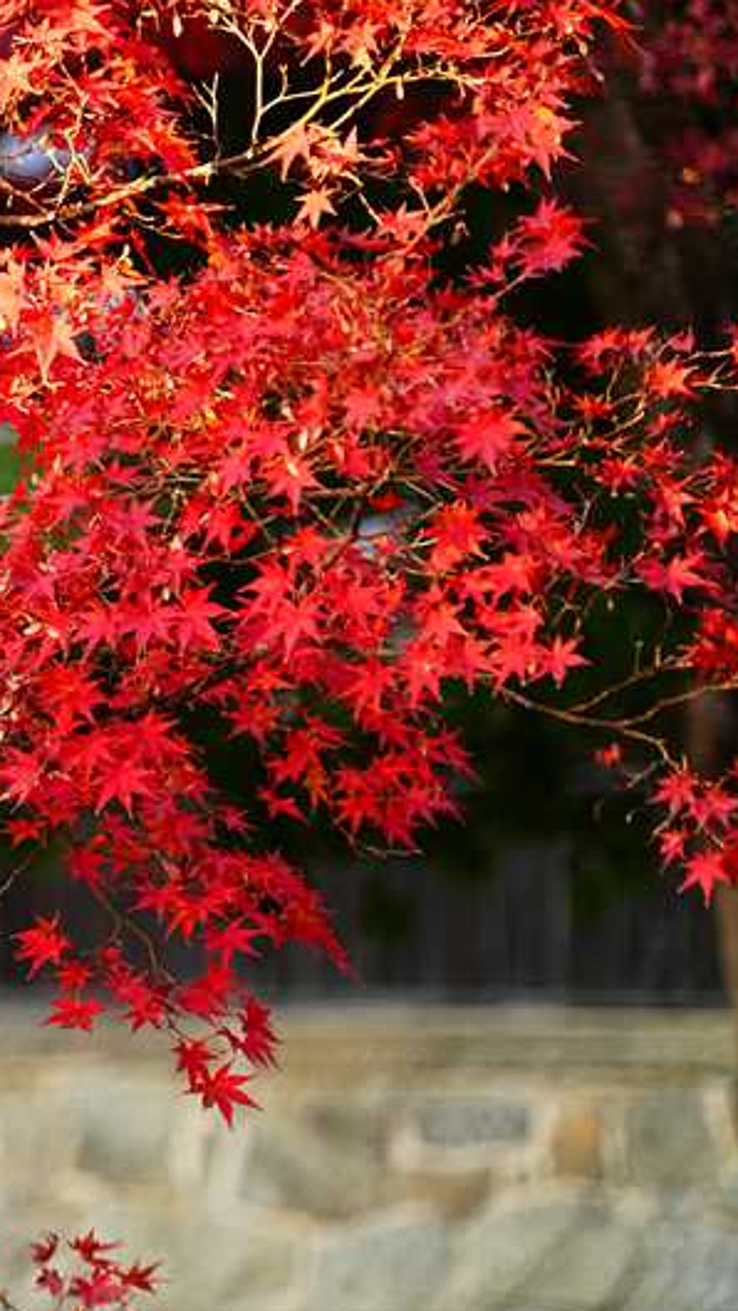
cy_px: 658
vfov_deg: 7.0
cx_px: -228
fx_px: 10668
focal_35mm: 307
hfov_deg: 3.9
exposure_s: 1/200
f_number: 6.3
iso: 640
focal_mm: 194
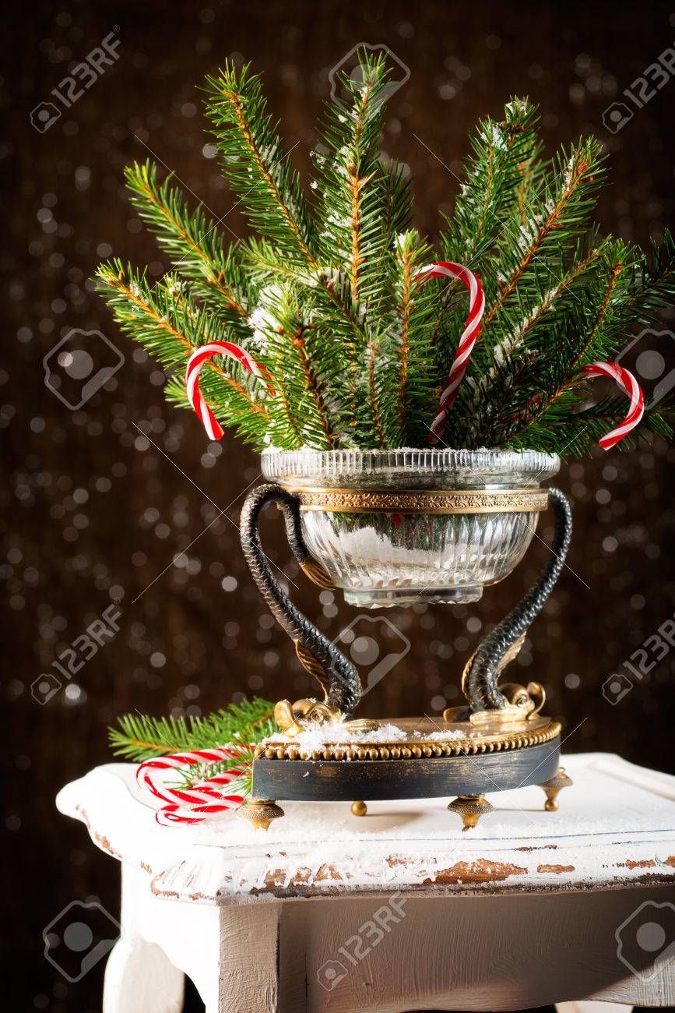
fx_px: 2390
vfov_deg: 23.9
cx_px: 338
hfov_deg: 16.1
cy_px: 506
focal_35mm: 85
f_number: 8
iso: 100
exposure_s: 1/250
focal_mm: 85
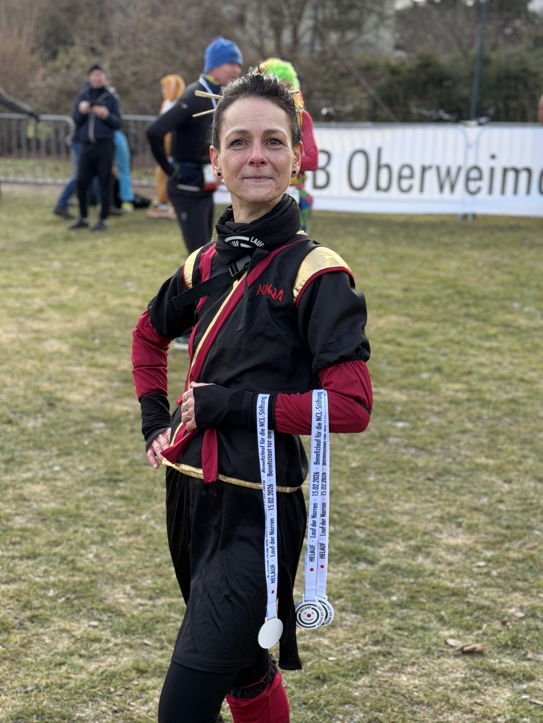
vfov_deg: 39.7
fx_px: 1004
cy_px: 362
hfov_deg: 30.3
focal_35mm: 48
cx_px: 272
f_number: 1.78
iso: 64
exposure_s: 1/786
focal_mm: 6.76
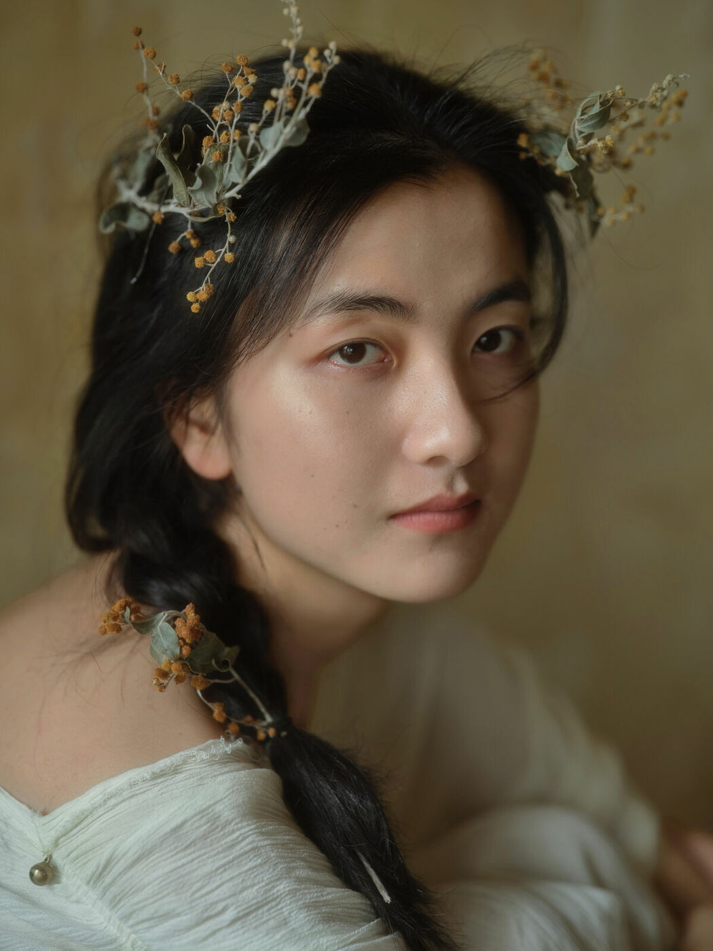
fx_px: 2389
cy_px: 476
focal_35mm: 87
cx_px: 356
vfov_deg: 22.5
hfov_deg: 17.0
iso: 400
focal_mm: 110
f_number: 2.8
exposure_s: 1/200
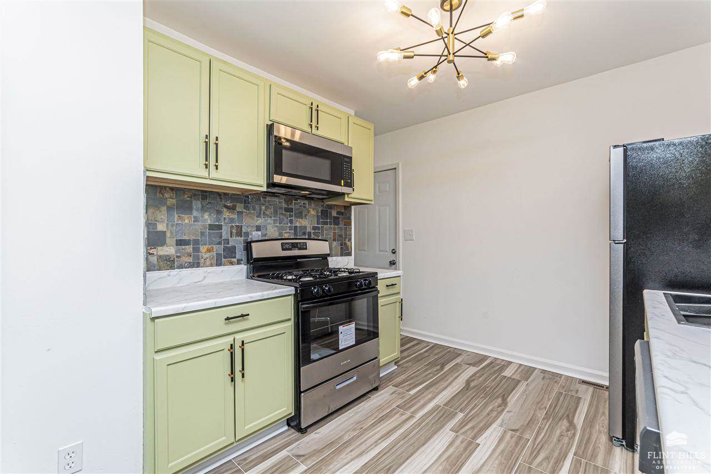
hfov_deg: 100.4
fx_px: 296
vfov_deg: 77.3
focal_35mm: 15
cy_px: 237
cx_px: 356
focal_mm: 10
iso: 360
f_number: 13
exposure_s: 1/60
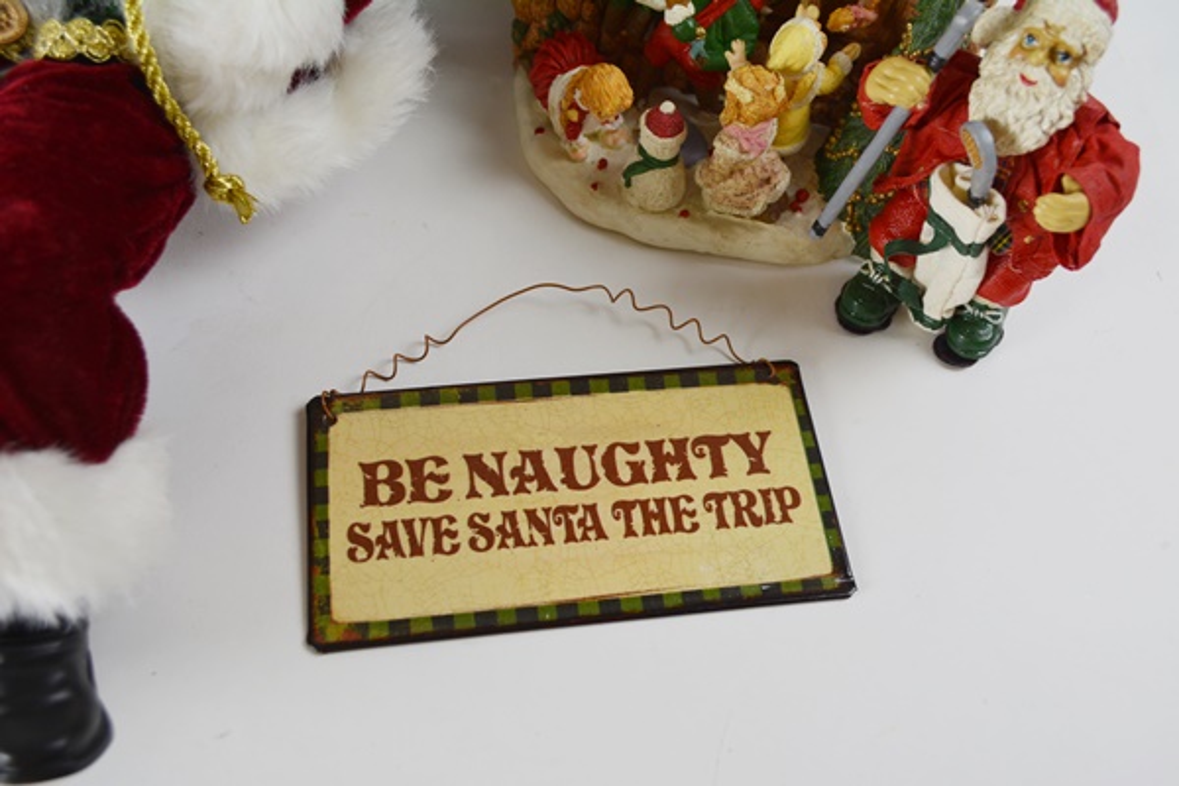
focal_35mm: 33
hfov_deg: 57.2
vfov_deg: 40.0
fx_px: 1081
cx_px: 590
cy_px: 393
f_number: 5.6
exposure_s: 1/125
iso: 250
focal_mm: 22
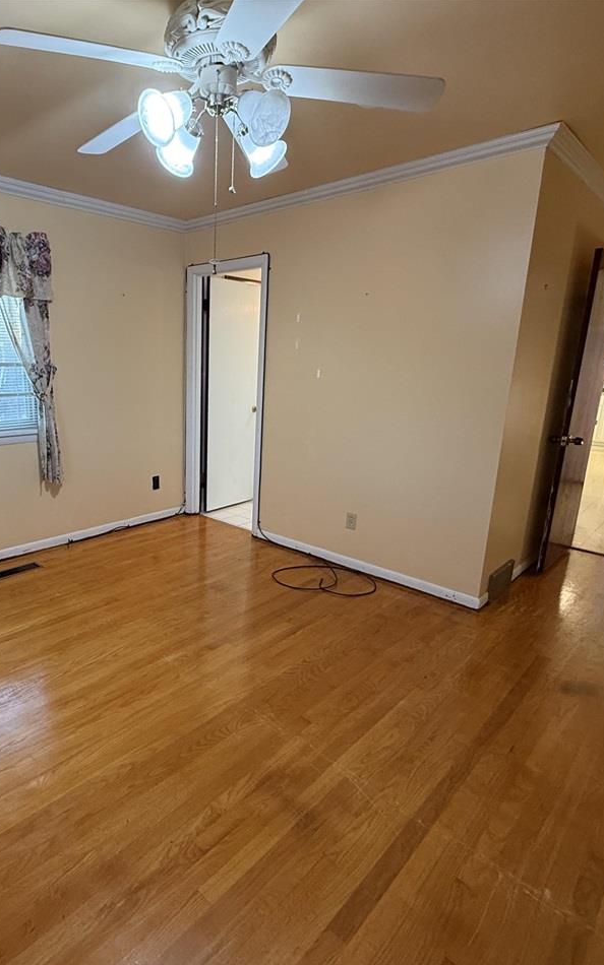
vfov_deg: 85.1
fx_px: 527
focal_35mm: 20
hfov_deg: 58.2
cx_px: 196
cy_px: 486
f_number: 2.2
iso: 320
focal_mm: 2.22
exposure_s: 1/60
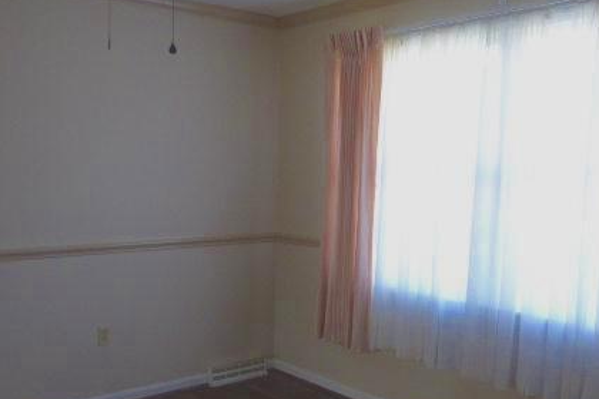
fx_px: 632
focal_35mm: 38
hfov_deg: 50.2
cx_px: 227
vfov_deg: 35.0
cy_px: 209
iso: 400
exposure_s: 1/30
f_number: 3.3
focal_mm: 4.3
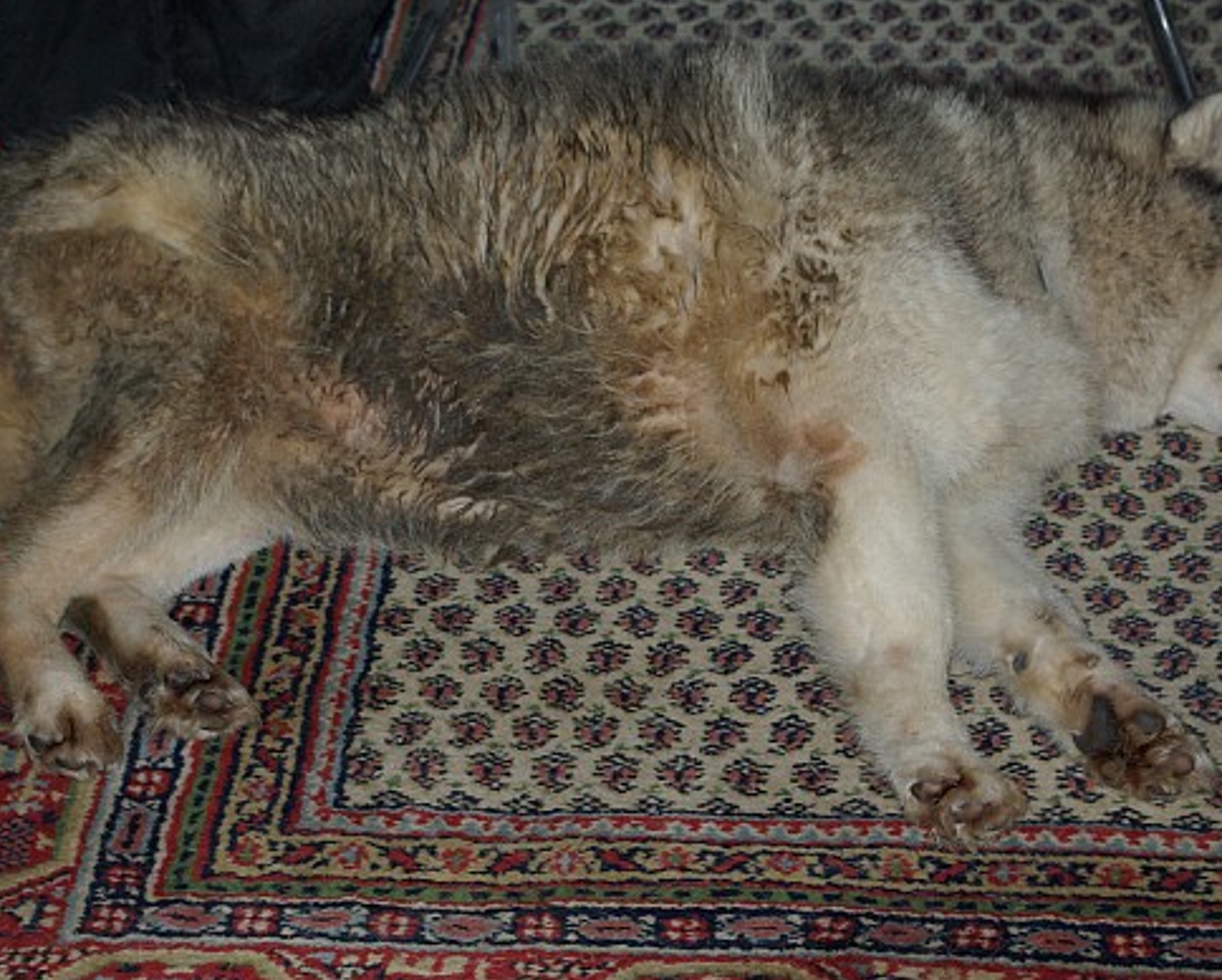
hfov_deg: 18.3
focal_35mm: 105
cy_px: 311
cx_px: 540
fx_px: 3792
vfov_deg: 14.7
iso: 400
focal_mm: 45
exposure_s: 1/180
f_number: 6.7
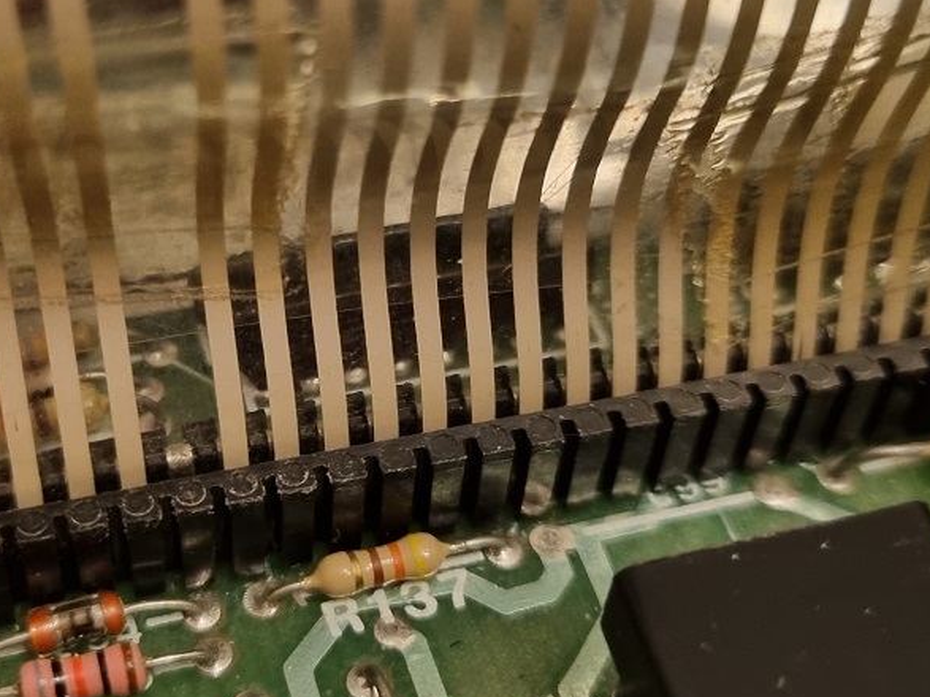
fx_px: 1585
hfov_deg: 32.6
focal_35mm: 59
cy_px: 293
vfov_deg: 24.8
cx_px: 351
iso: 500
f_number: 1.8
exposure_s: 1/33
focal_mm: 5.4
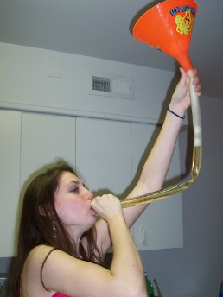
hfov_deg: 33.5
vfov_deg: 43.8
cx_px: 127
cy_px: 165
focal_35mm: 43
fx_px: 369
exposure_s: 1/60
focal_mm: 5.6
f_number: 2.8
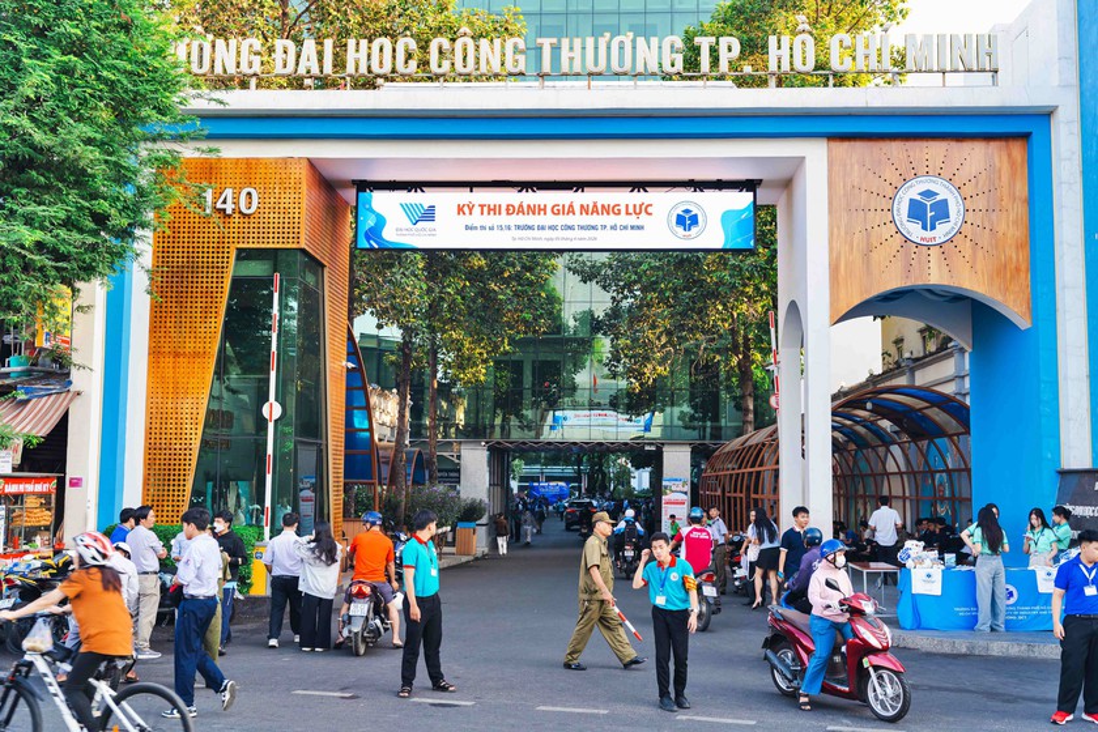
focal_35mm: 38
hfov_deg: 50.1
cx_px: 549
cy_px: 366
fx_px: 1174
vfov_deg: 34.6
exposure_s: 1/200
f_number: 4
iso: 160
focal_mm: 38.5
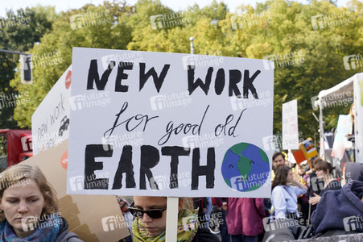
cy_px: 121
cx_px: 182
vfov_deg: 21.9
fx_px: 625
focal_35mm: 62
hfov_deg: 32.4
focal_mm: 62
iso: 160
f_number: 9
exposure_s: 1/100
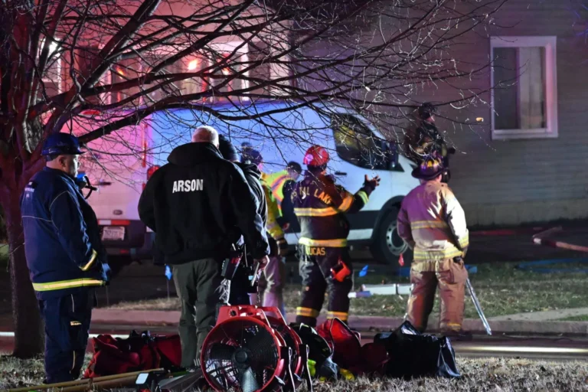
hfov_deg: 7.6
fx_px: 4410
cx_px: 294
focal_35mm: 270
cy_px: 196
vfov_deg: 5.1
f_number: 5.6
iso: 12800
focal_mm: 180
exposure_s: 1/100
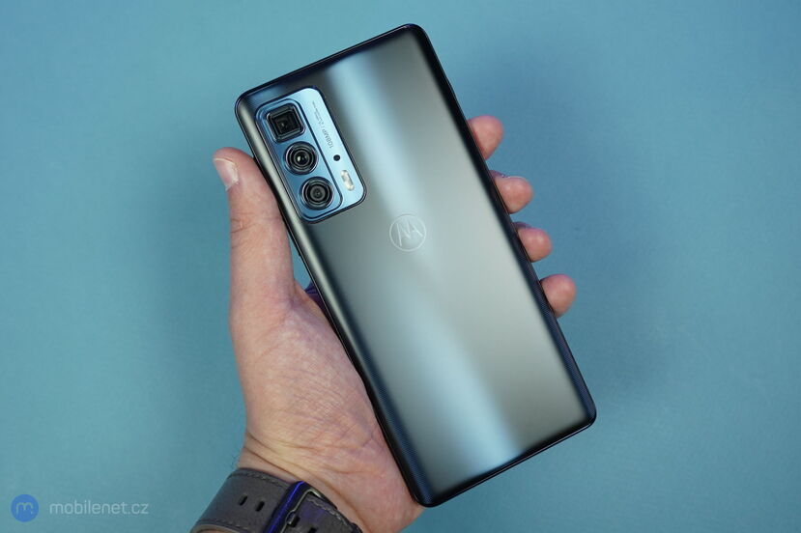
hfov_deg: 60.3
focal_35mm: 31
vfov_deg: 42.3
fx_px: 689
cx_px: 400
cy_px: 266
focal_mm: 31
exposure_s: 1/160
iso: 1600
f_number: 5.6
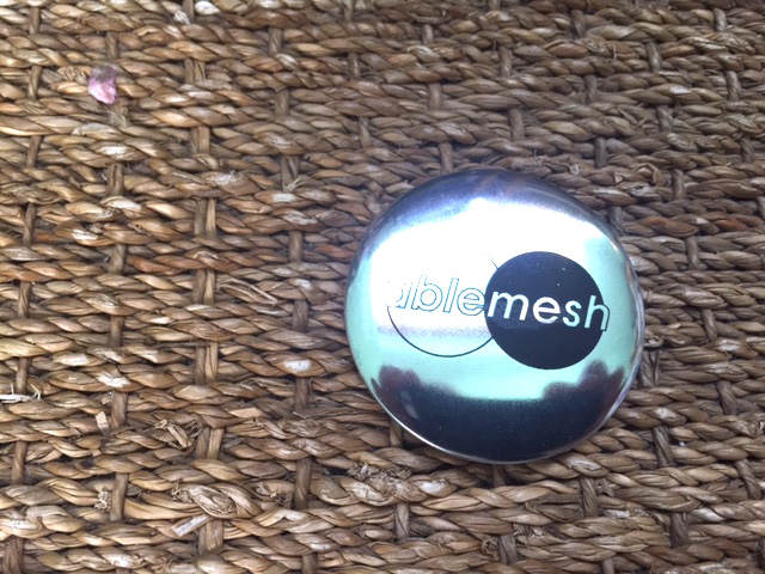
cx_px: 382
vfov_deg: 48.2
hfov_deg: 61.7
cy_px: 287
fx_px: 641
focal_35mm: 29
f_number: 2.2
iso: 50
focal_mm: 4.2
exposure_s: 1/100
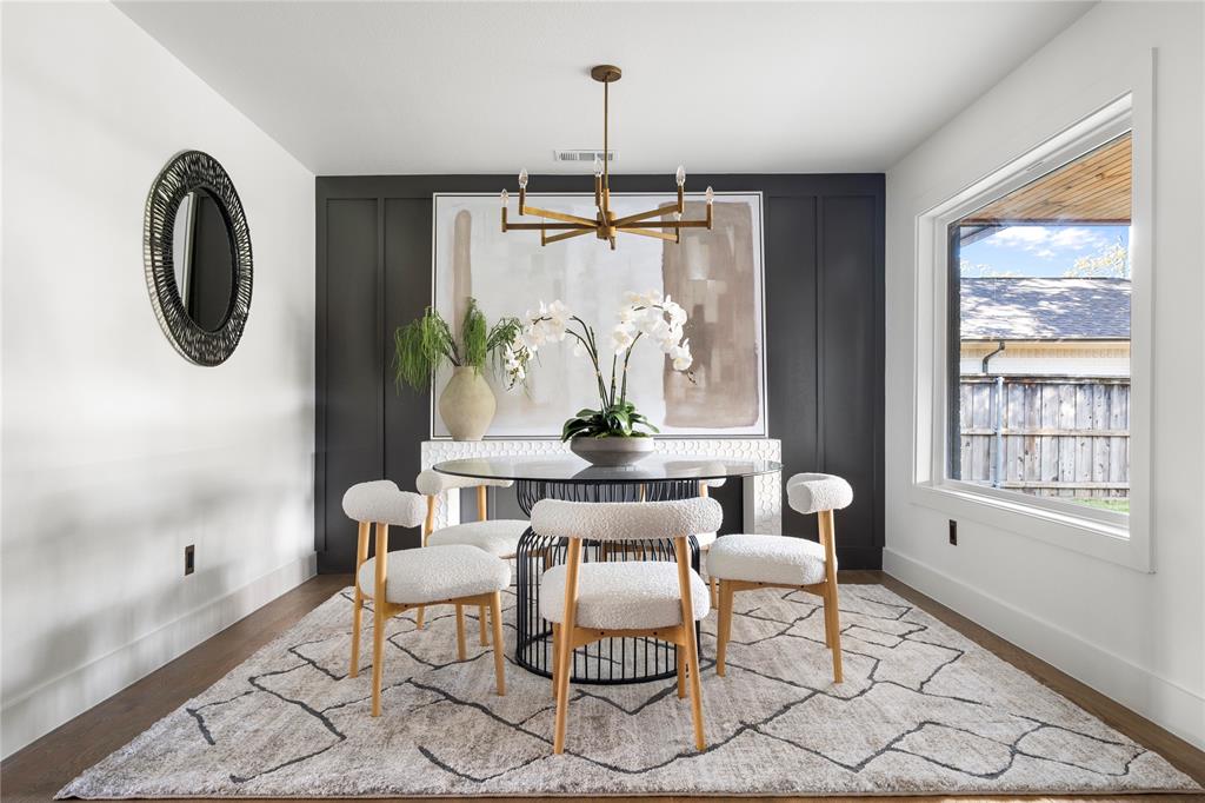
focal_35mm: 24
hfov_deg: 73.8
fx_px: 803
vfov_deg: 53.1
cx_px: 602
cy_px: 402
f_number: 9
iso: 1250
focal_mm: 24
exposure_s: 1/1.67
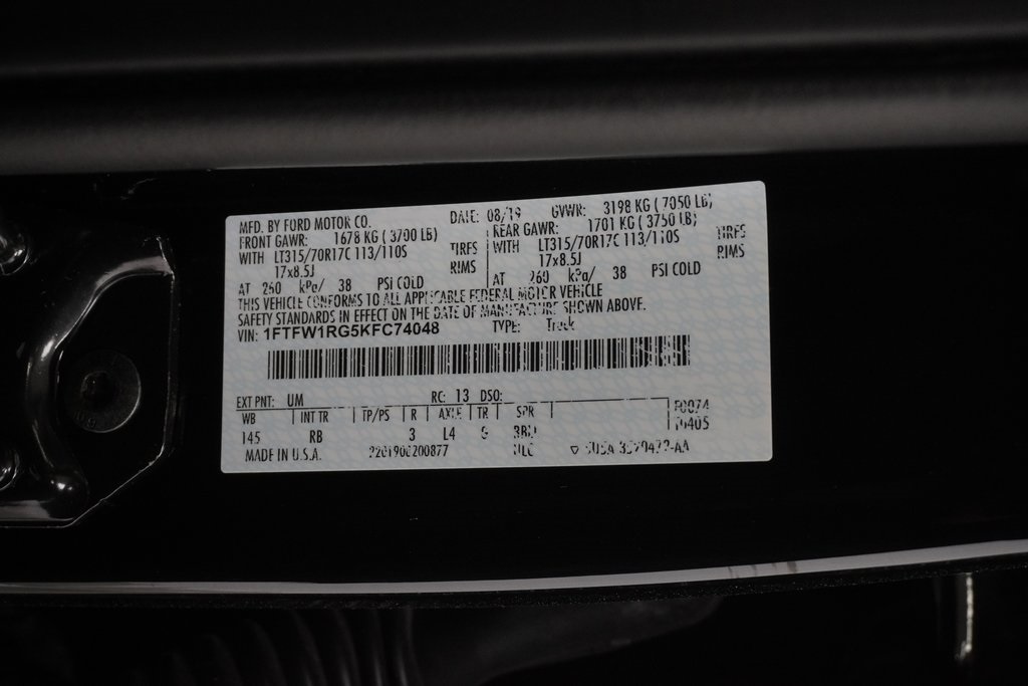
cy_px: 343
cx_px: 514
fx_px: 1585
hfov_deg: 35.9
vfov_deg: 24.4
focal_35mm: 56
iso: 1600
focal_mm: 37
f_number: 6.3
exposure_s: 1/100
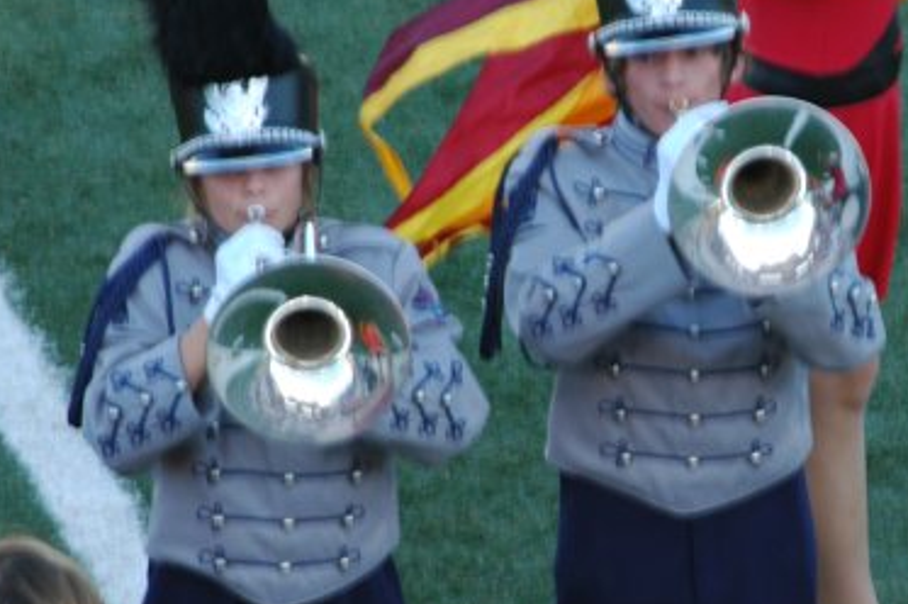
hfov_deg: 1.6
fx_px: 32457
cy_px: 309
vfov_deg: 1.1
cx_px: 635
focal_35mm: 1288
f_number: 5.6
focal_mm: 400
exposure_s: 1/160
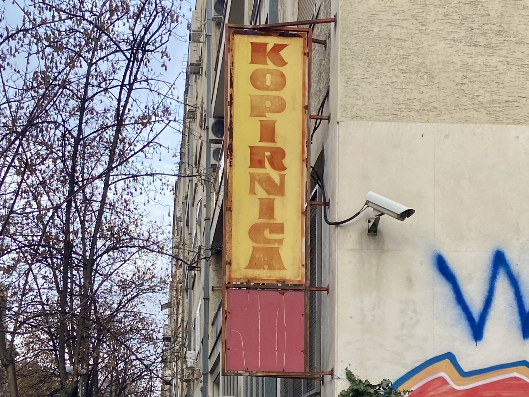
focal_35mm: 26
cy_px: 198
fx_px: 397
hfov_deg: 67.3
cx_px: 264
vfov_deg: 53.1
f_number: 1.8
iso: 32
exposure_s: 1/414
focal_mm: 4.25
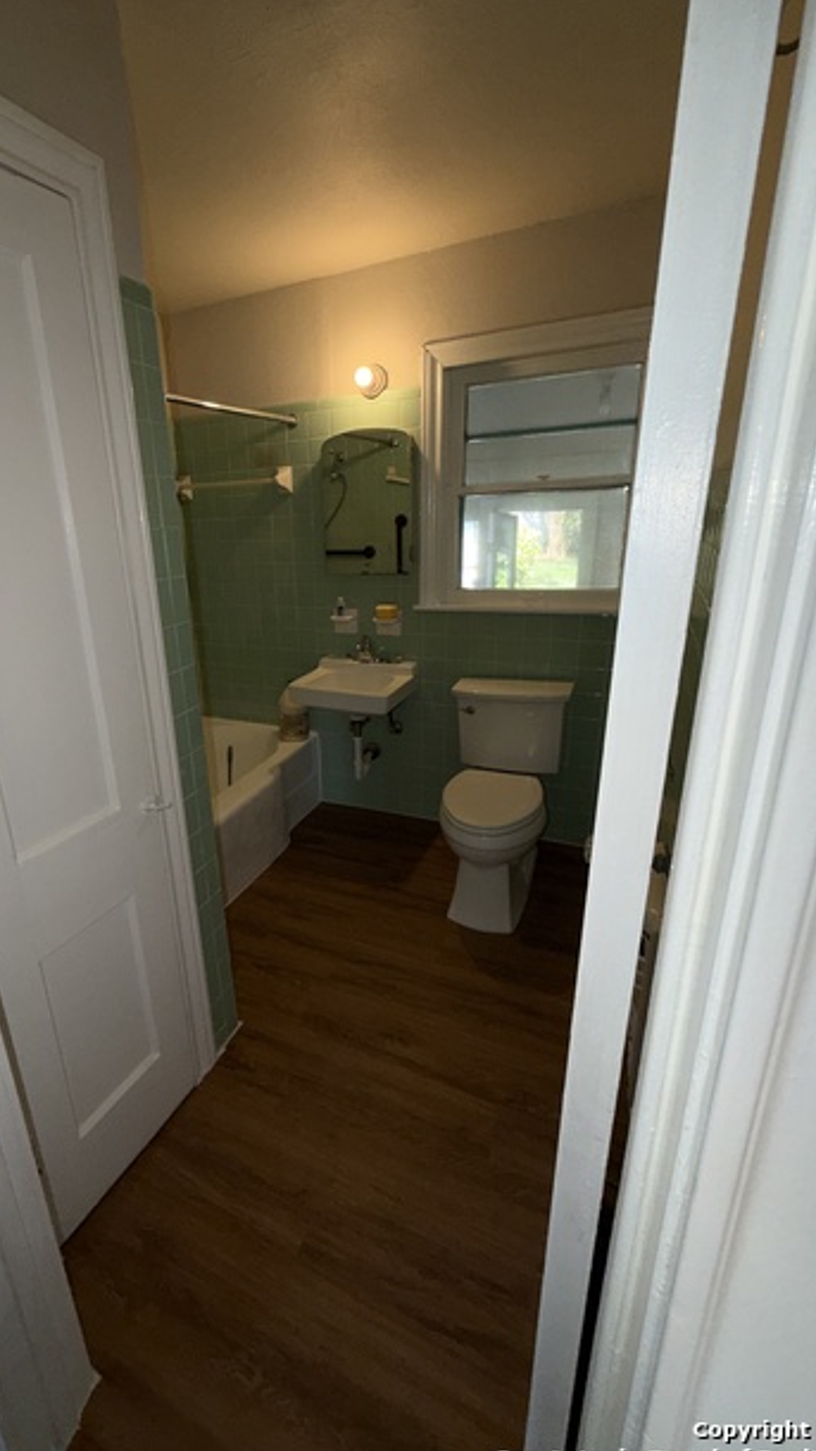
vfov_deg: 99.4
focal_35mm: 16
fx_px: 616
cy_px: 711
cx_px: 312
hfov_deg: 66.2
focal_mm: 2.22
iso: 50
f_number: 2.2
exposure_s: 1/60
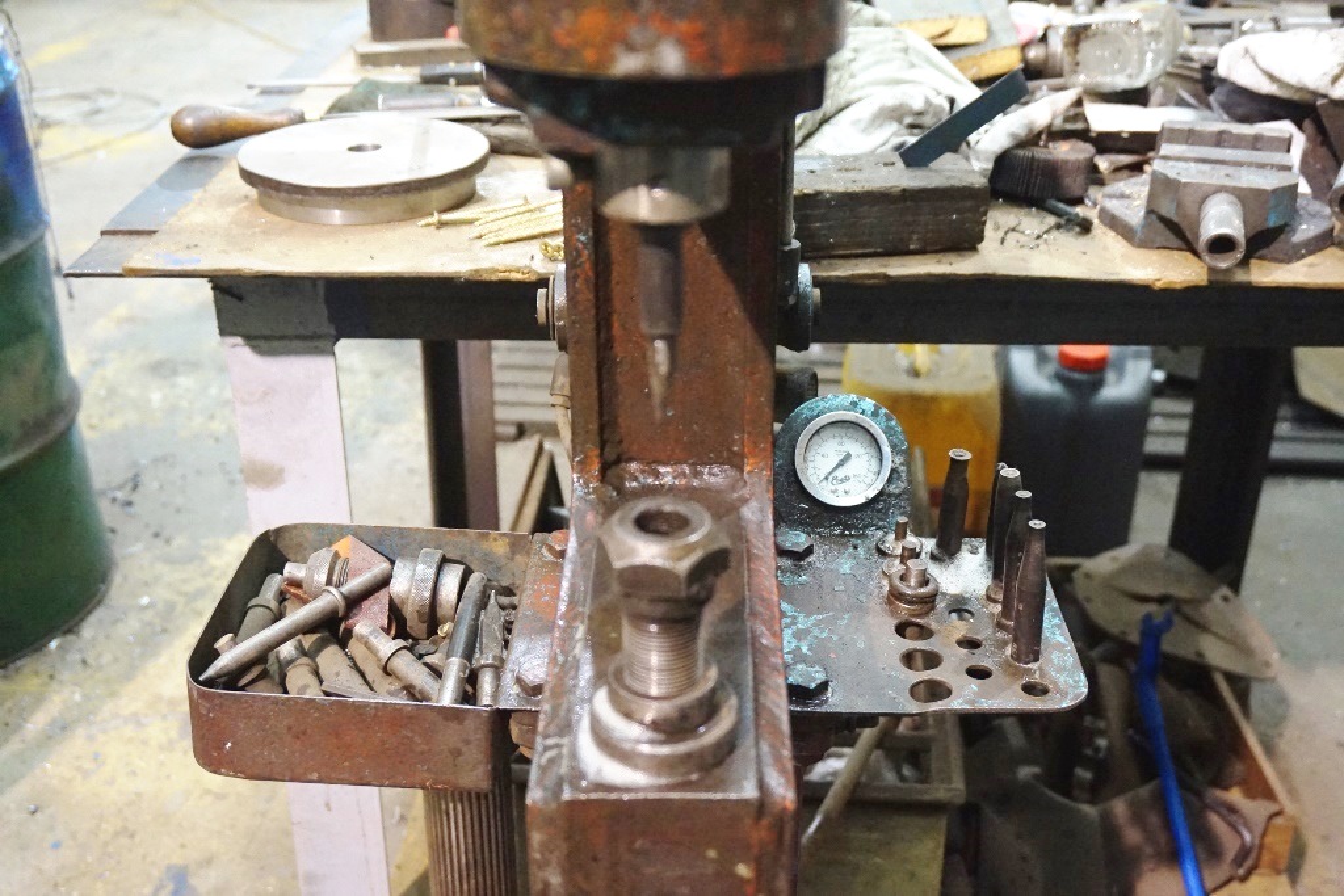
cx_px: 672
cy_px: 448
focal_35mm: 39
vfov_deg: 34.2
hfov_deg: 49.5
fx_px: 1456
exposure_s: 1/80
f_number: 4.5
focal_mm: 26
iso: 3200
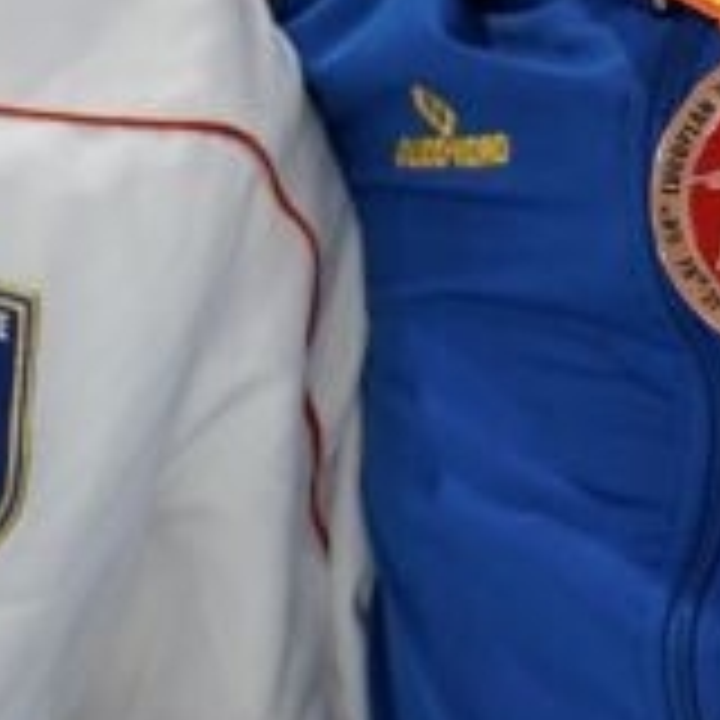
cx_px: 158
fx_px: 24803
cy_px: 670
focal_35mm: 1054
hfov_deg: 1.7
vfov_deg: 1.7
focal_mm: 165
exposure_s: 1/250
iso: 800
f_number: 2.8
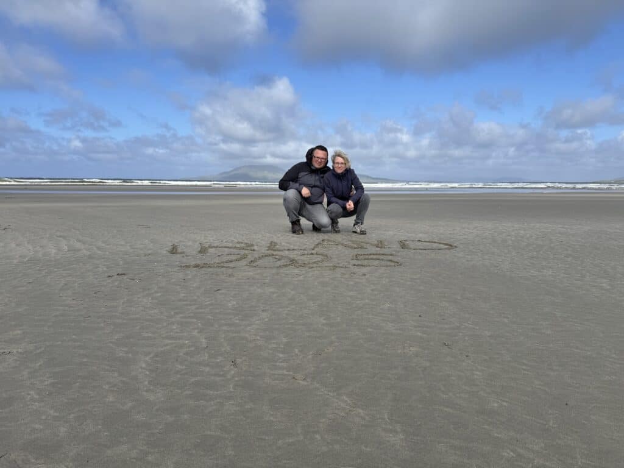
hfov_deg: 71.6
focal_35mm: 24
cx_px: 312
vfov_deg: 56.8
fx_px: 433
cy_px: 234
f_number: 1.78
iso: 80
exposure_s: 1/6410
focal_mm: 6.76
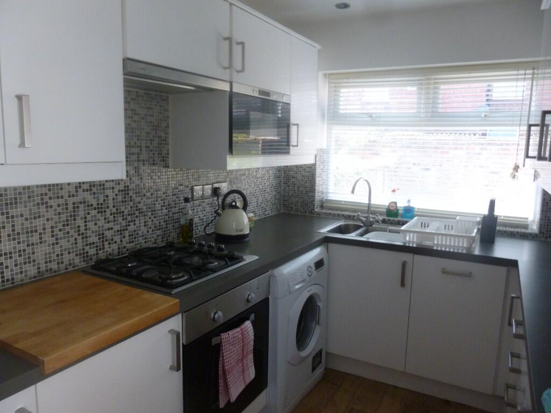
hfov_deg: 69.4
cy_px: 206
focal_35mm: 25
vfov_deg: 54.9
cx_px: 276
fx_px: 398
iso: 250
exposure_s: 1/60
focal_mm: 4.5
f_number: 3.1
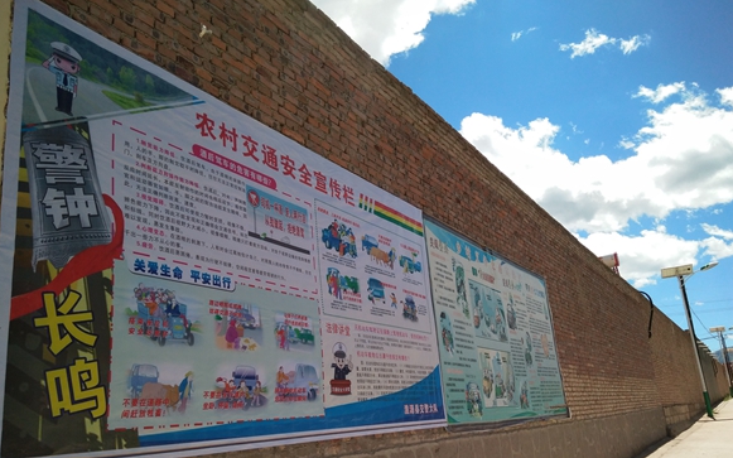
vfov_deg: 52.7
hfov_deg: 77.1
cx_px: 357
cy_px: 266
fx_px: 459
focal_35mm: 23
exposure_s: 1/1555
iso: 50
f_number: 2.2
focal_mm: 3.66
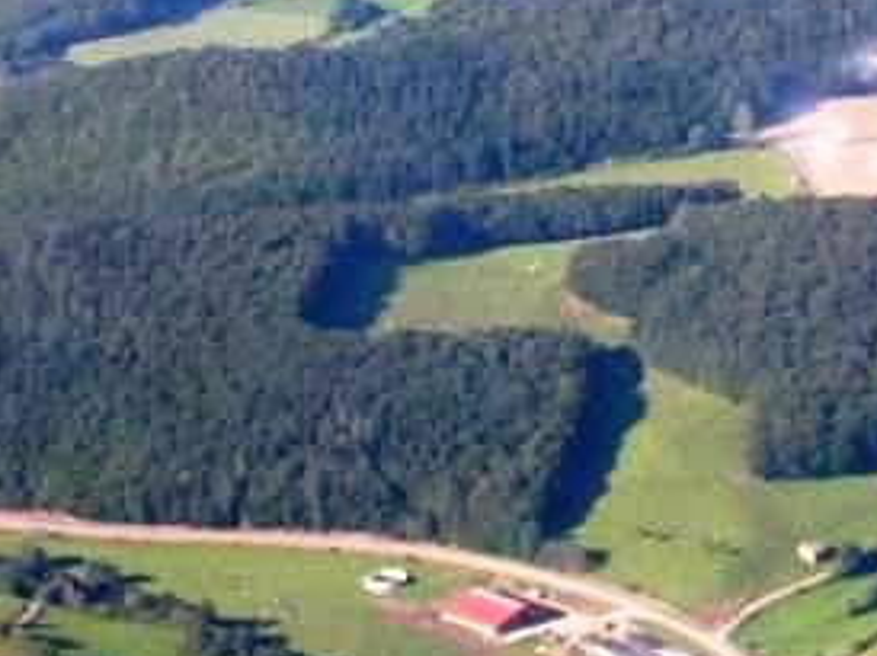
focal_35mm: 159
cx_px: 509
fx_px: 4025
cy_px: 61
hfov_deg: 12.4
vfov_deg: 9.3
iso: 100
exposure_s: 1/218
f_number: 3.7
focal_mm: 10.4
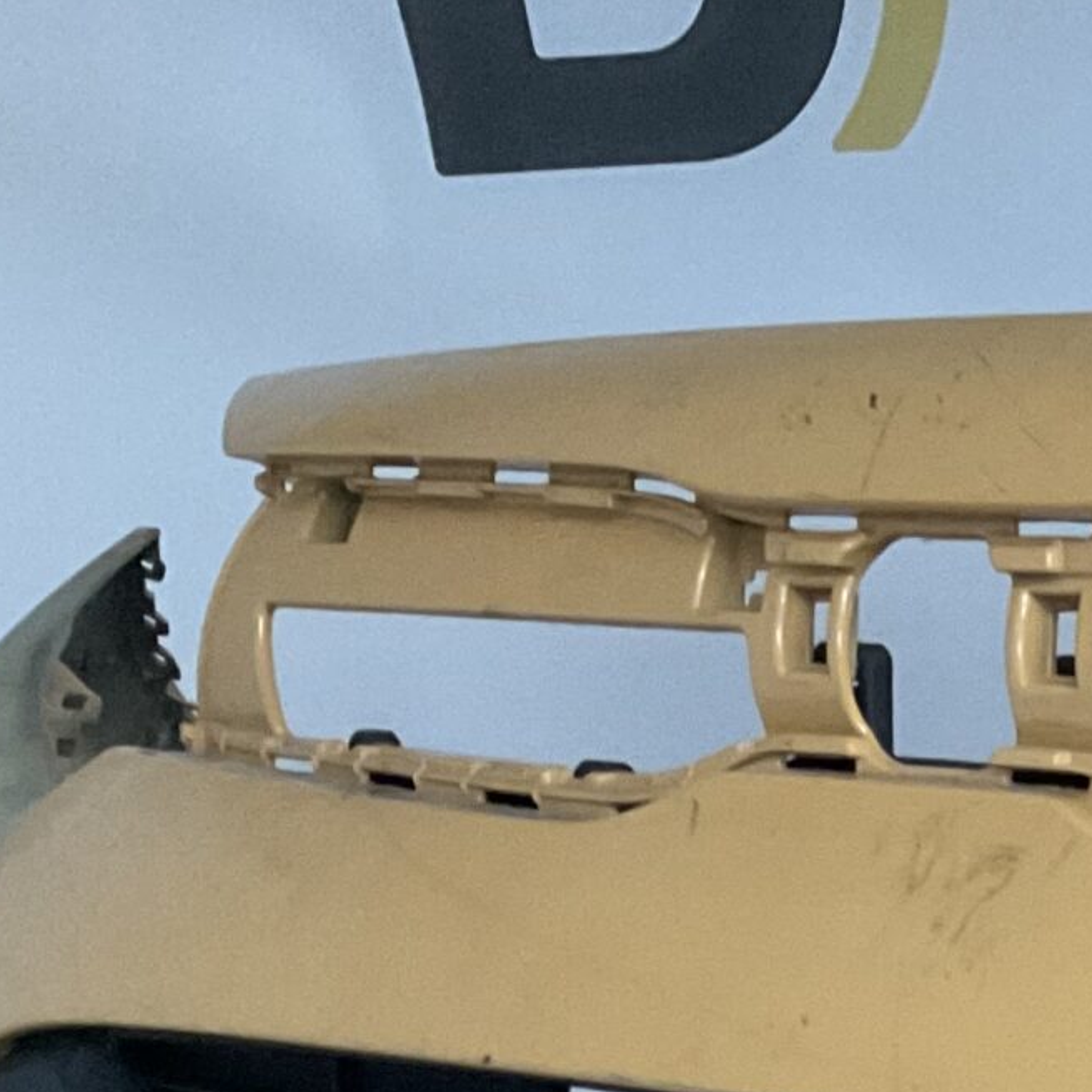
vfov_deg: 16.1
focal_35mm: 100
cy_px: 1581
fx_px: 3569
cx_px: 1898
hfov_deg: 15.3
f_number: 1.8
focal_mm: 3
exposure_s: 1/50
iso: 250
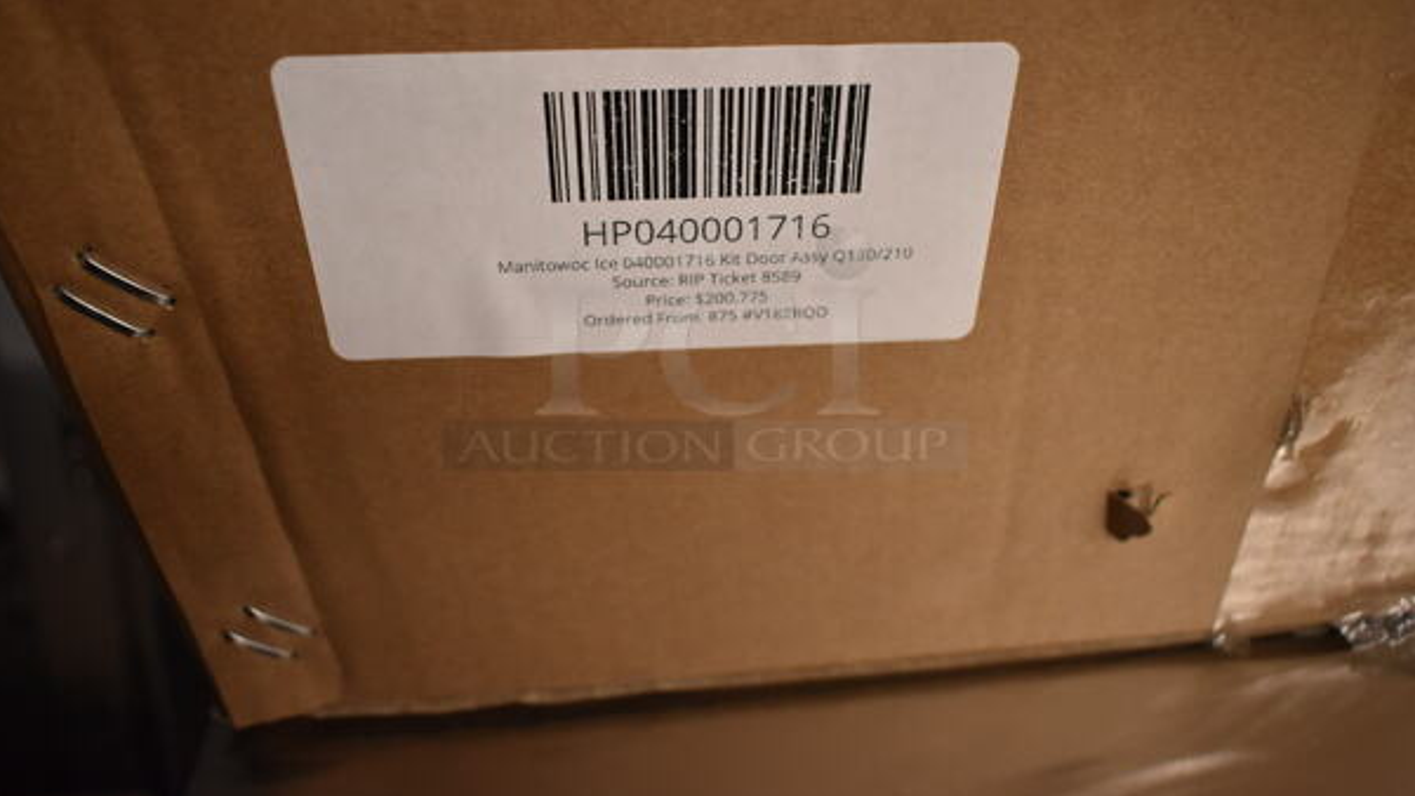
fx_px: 1258
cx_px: 706
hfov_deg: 58.7
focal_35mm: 34
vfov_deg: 35.1
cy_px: 346
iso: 1100
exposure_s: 1/125
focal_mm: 21
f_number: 3.8
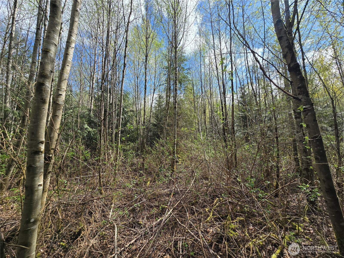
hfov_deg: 106.2
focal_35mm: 13
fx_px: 129
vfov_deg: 89.9
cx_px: 172
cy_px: 129
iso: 50
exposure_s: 1/1258
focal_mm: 2.2
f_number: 2.2
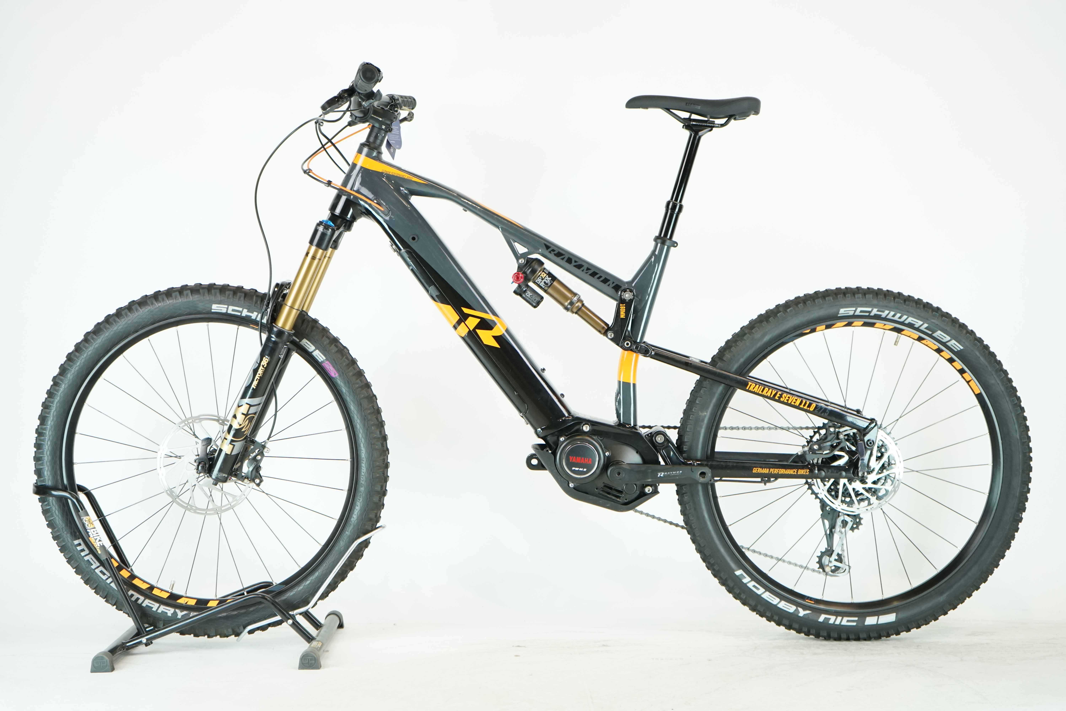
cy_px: 356
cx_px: 533
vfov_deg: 23.8
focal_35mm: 57
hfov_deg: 35.1
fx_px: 1688
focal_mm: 57
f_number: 5.6
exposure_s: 1/200
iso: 2000
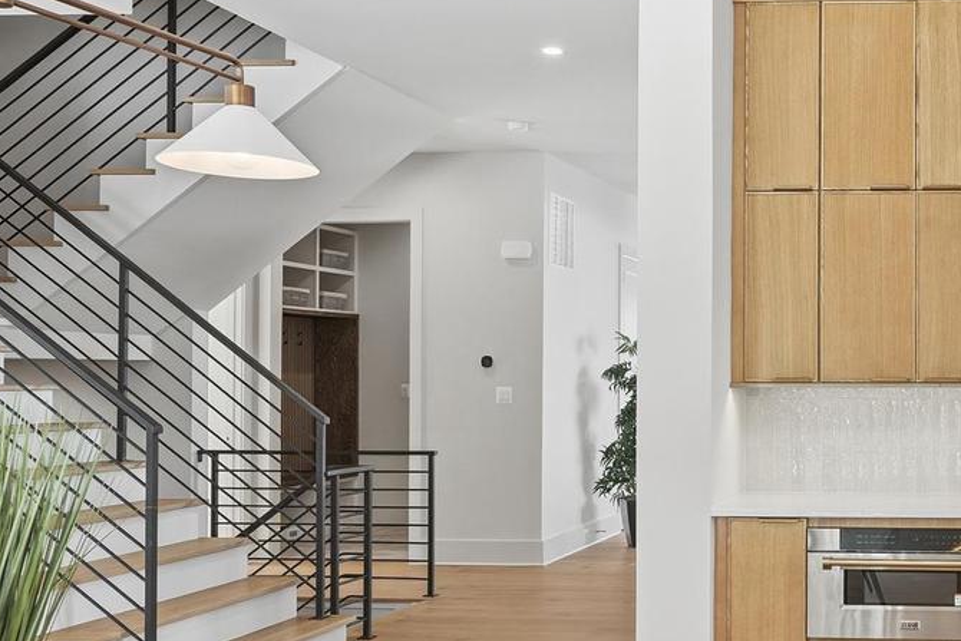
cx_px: 918
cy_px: 391
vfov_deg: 31.1
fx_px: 1148
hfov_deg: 40.8
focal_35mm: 43
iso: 400
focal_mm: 20
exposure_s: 1/200
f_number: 8
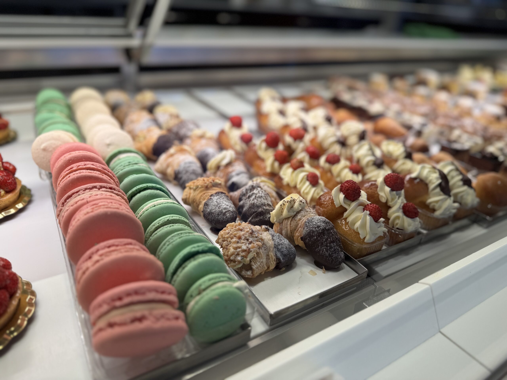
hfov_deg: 71.6
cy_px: 190
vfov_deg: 56.8
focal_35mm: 24
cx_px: 254
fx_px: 352
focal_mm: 6.76
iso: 80
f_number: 1.78
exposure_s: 1/394
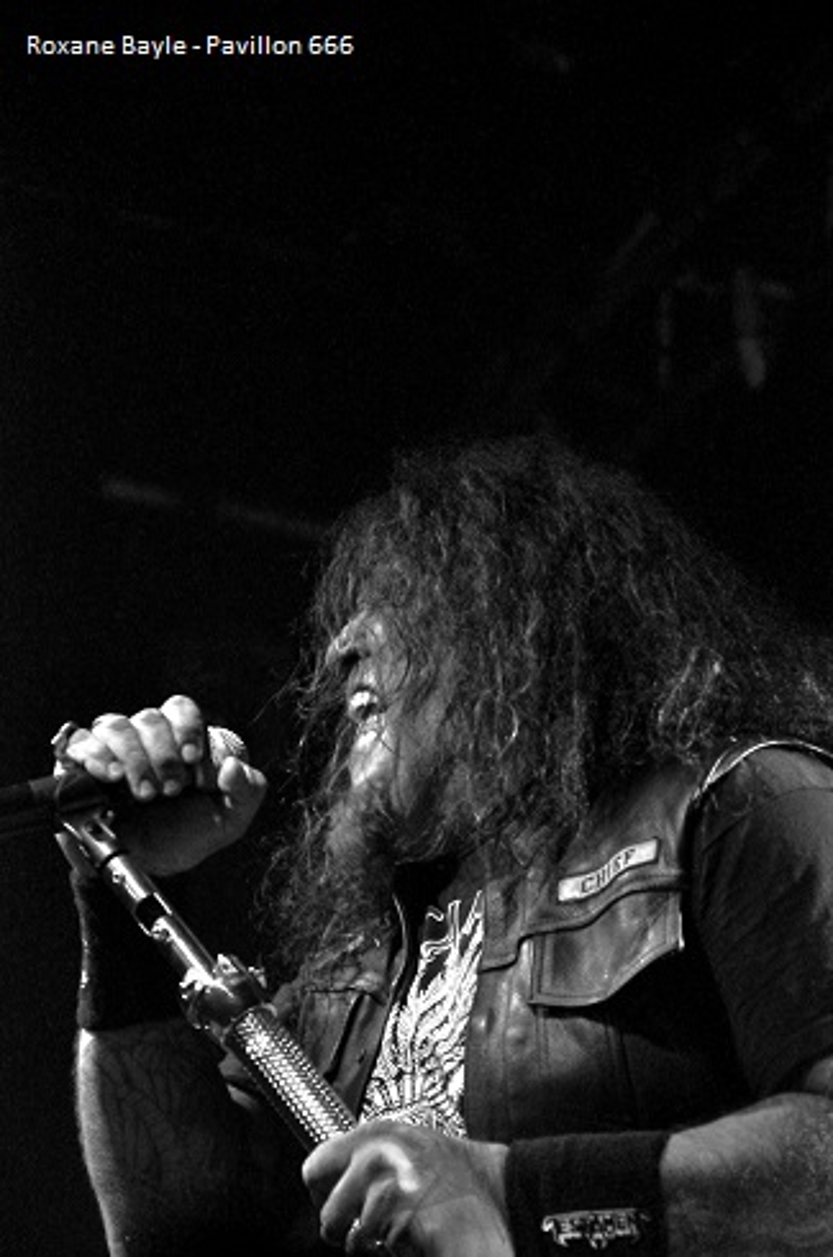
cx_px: 416
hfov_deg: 8.7
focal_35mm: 158
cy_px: 628
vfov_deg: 13.1
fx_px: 5486
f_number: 5.6
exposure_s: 1/60
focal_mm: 105
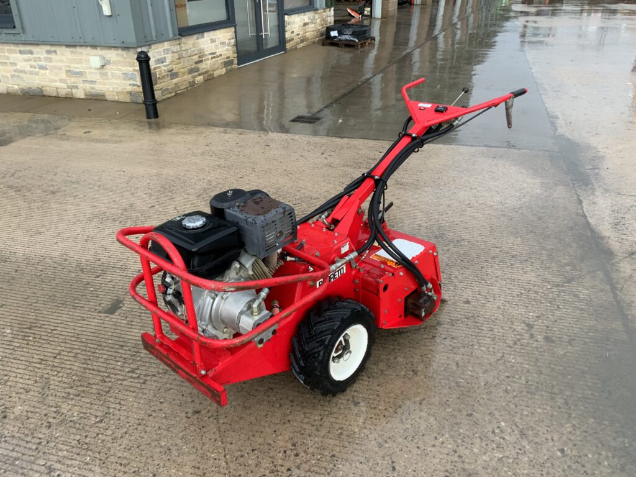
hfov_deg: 61.7
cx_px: 318
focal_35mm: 29
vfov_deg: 48.2
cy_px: 238
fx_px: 533
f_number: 1.8
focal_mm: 3
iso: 50
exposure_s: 1/122
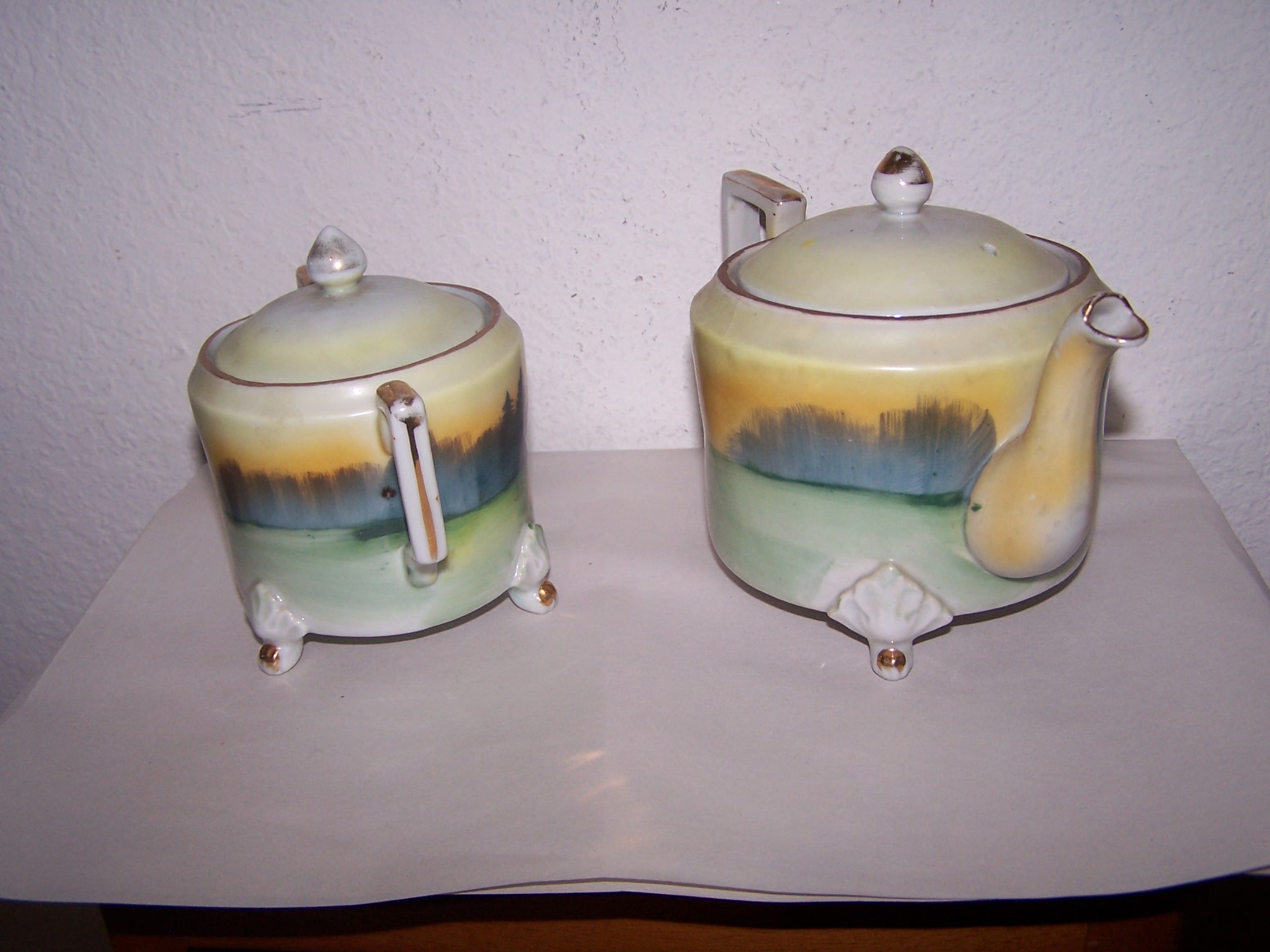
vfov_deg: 37.7
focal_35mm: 38
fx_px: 1394
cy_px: 476
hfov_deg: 49.0
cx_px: 635
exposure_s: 1/60
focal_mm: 6.3
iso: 80
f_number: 2.8
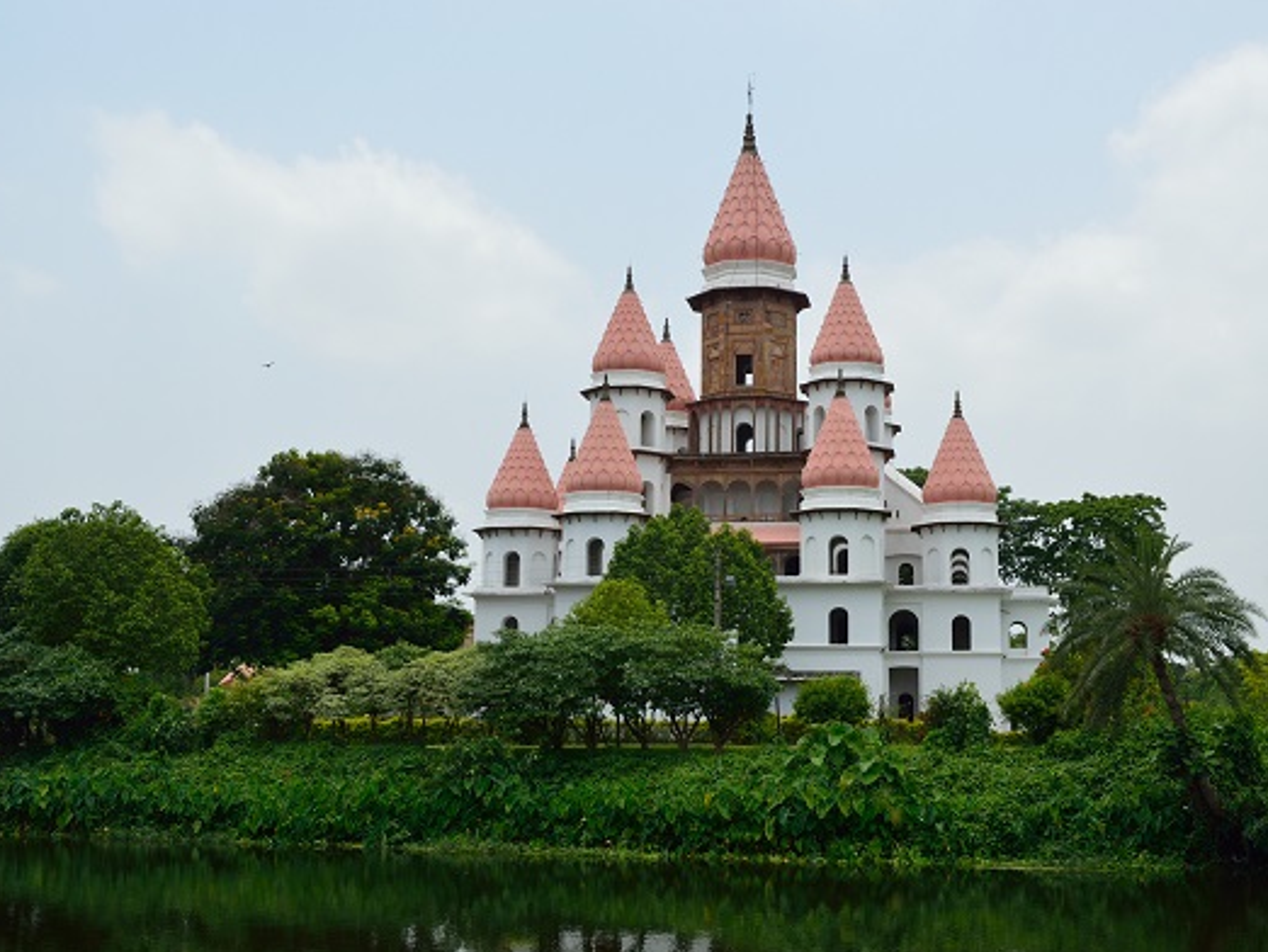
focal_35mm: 43
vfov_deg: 33.6
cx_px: 695
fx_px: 1576
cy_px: 476
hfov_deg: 43.8
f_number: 11
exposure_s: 1/400
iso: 400
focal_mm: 26
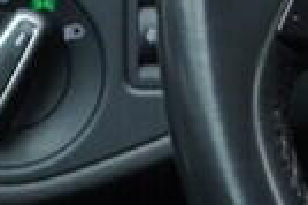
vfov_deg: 5.0
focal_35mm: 276
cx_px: 885
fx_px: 2358
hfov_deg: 6.8
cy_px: -31
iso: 125
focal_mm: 24
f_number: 2.8
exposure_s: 1/40
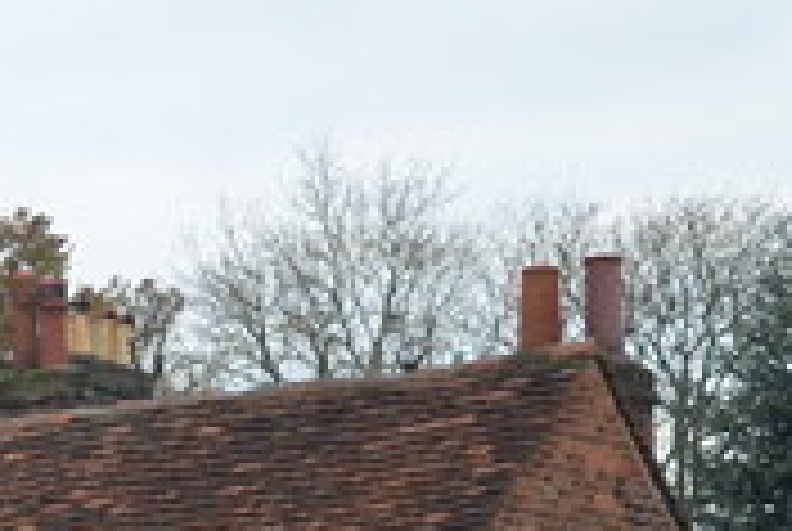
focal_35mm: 239
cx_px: -486
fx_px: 5267
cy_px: 862
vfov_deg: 5.7
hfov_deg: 8.4
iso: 250
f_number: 5.6
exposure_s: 1/125
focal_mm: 44
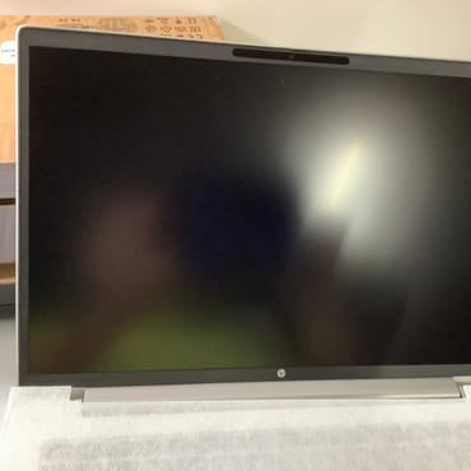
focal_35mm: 37
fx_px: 570
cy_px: 234
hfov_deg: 44.7
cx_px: 278
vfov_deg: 44.9
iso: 400
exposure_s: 1/25
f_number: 2.4
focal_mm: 3.3
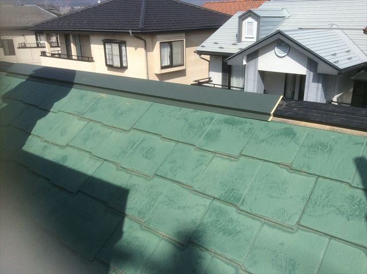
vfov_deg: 44.1
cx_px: 184
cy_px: 137
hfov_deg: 56.9
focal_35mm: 32
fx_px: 339
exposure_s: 1/1789
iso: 32
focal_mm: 3.3
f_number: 2.4
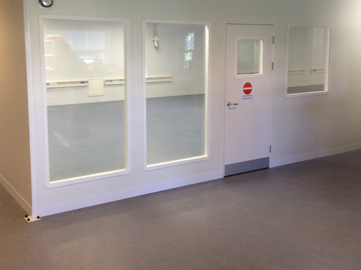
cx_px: 163
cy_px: 105
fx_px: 448
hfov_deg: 43.8
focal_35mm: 43
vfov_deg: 33.5
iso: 50
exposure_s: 1/30
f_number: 2.4
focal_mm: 4.13
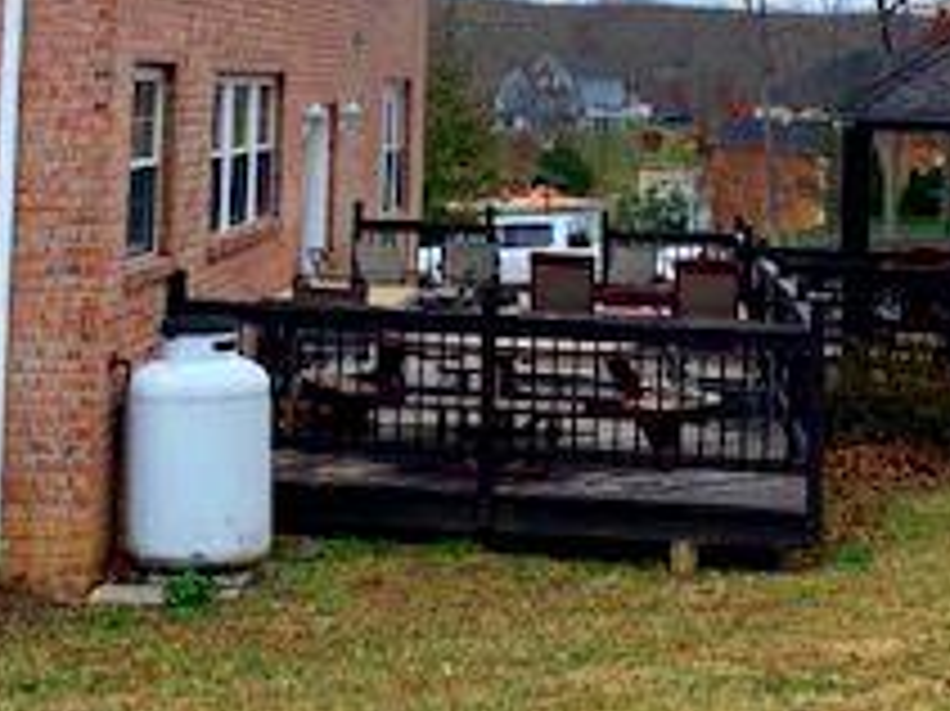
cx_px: 333
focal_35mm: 79
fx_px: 2167
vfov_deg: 18.1
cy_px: -40
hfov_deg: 24.6
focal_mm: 4.25
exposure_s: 1/1427
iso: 25
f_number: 1.8
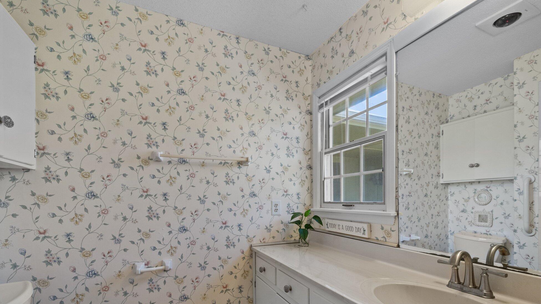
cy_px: 187
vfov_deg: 66.2
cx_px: 270
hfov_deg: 99.4
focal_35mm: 16
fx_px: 230
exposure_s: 1/40
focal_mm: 7
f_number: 4
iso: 400
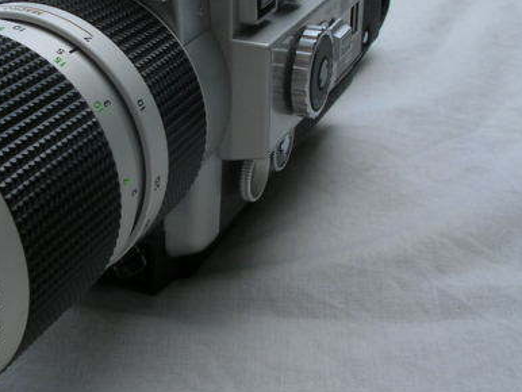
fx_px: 951
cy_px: 116
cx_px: 124
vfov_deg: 23.2
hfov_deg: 30.2
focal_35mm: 63
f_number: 5.6
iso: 100
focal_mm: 5.8
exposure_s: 1/149
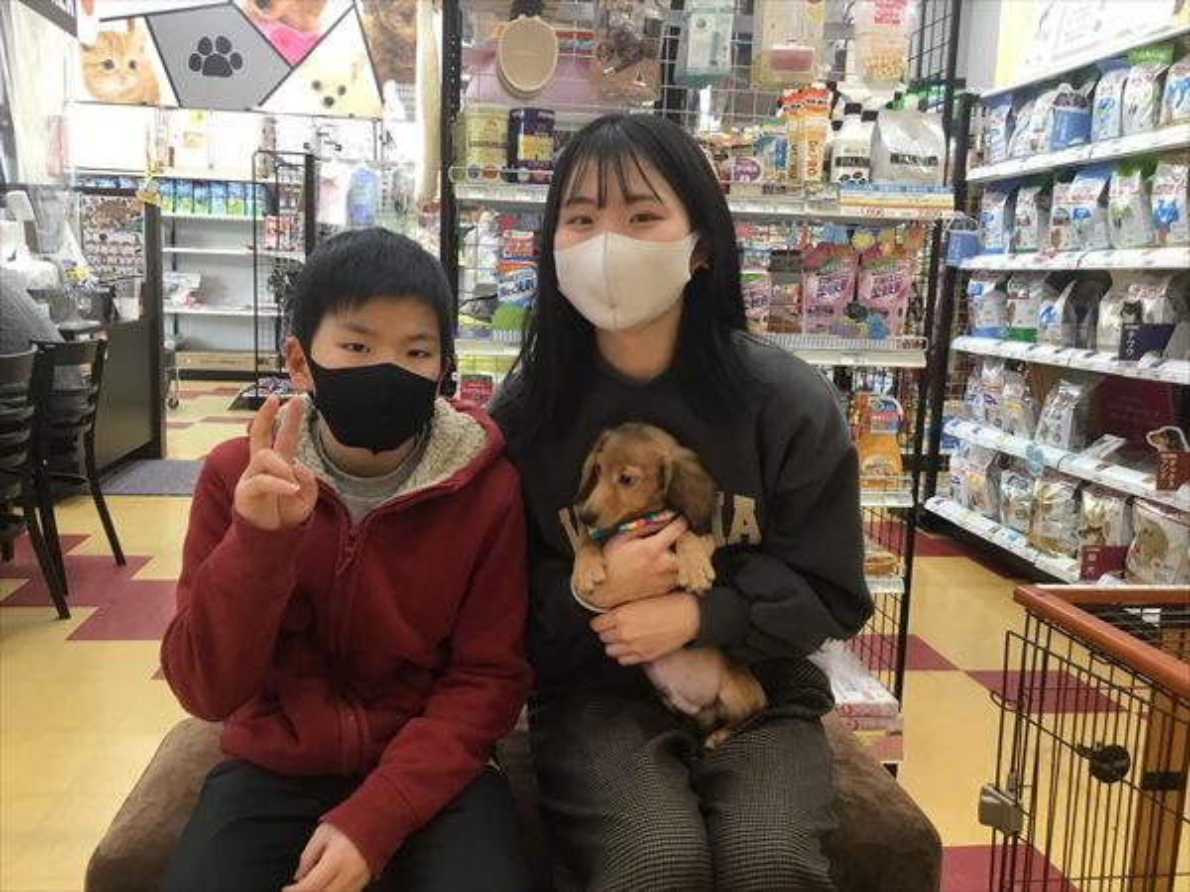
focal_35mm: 31
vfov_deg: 45.4
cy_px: 446
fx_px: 1066
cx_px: 595
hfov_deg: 58.4
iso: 64
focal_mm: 3.3
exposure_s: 1/30
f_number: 2.4
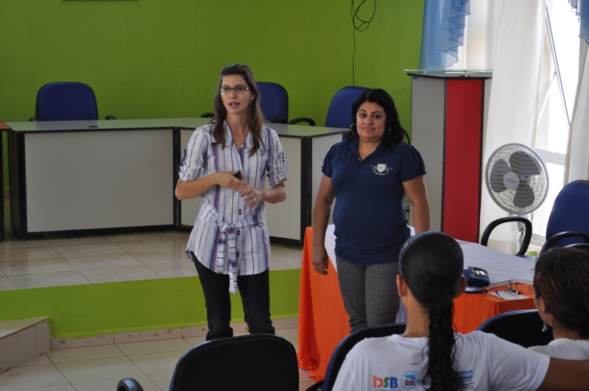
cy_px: 196
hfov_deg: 24.7
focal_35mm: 82
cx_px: 294
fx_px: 1348
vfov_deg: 16.5
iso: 400
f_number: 5.6
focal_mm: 55
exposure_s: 1/80
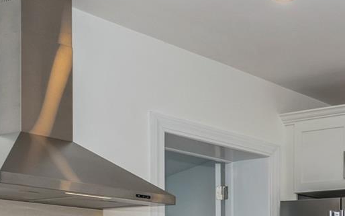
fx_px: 649
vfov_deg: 17.4
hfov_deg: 25.6
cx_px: 448
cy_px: 298
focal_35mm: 69
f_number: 8
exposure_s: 1/160
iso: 400
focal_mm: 17
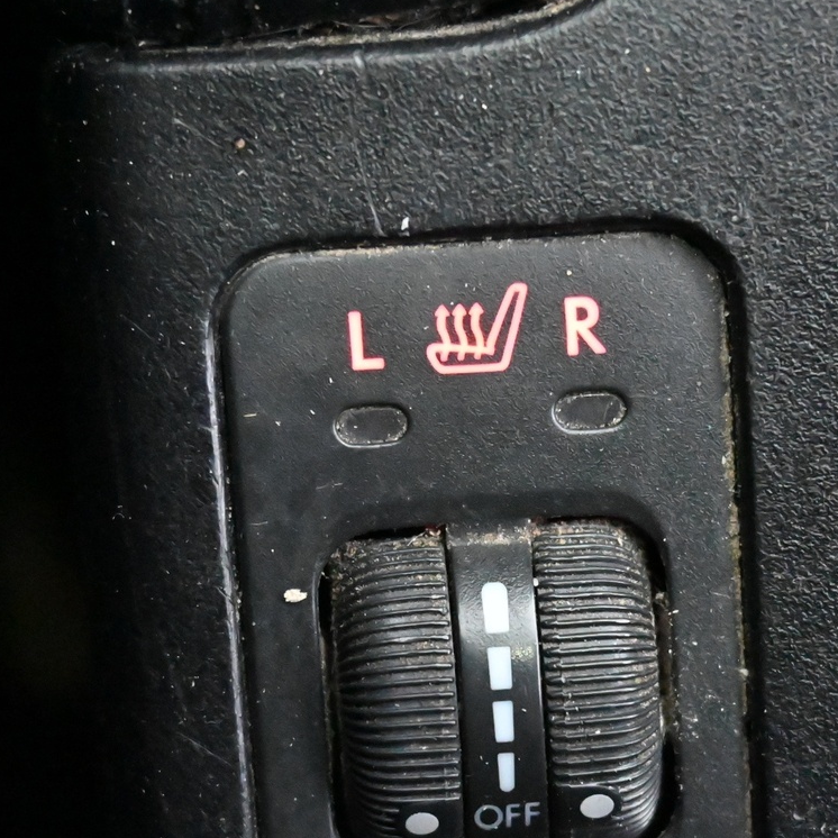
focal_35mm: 72
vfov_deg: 23.9
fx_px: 1972
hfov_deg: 24.0
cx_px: 503
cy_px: 523
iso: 16000
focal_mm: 26
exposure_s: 1/40
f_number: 4.5
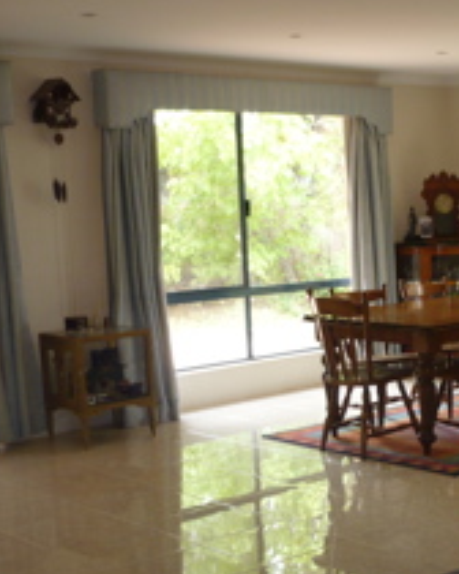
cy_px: 388
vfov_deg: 28.9
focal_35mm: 65
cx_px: 475
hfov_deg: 22.5
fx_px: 1104
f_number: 2.8
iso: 125
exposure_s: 1/30
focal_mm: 5.8
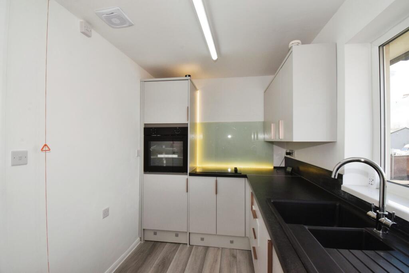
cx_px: 204
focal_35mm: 15
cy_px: 136
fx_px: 170
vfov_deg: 77.3
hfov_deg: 100.4
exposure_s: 1/100
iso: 1000
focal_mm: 10
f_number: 14
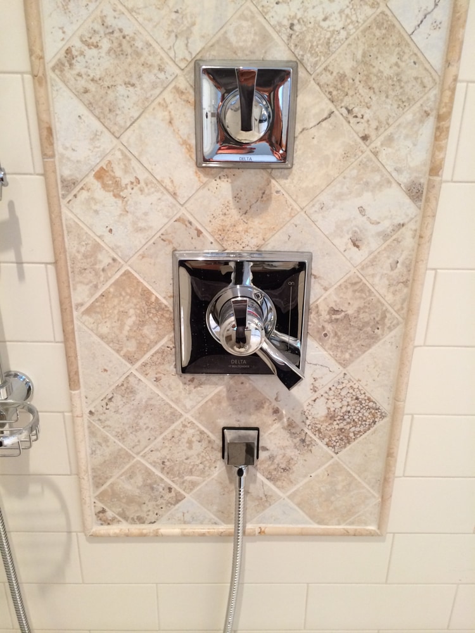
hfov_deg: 46.8
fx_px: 549
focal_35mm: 30
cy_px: 316
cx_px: 238
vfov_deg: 60.0
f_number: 2.2
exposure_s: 1/30
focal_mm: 4.12
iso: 125
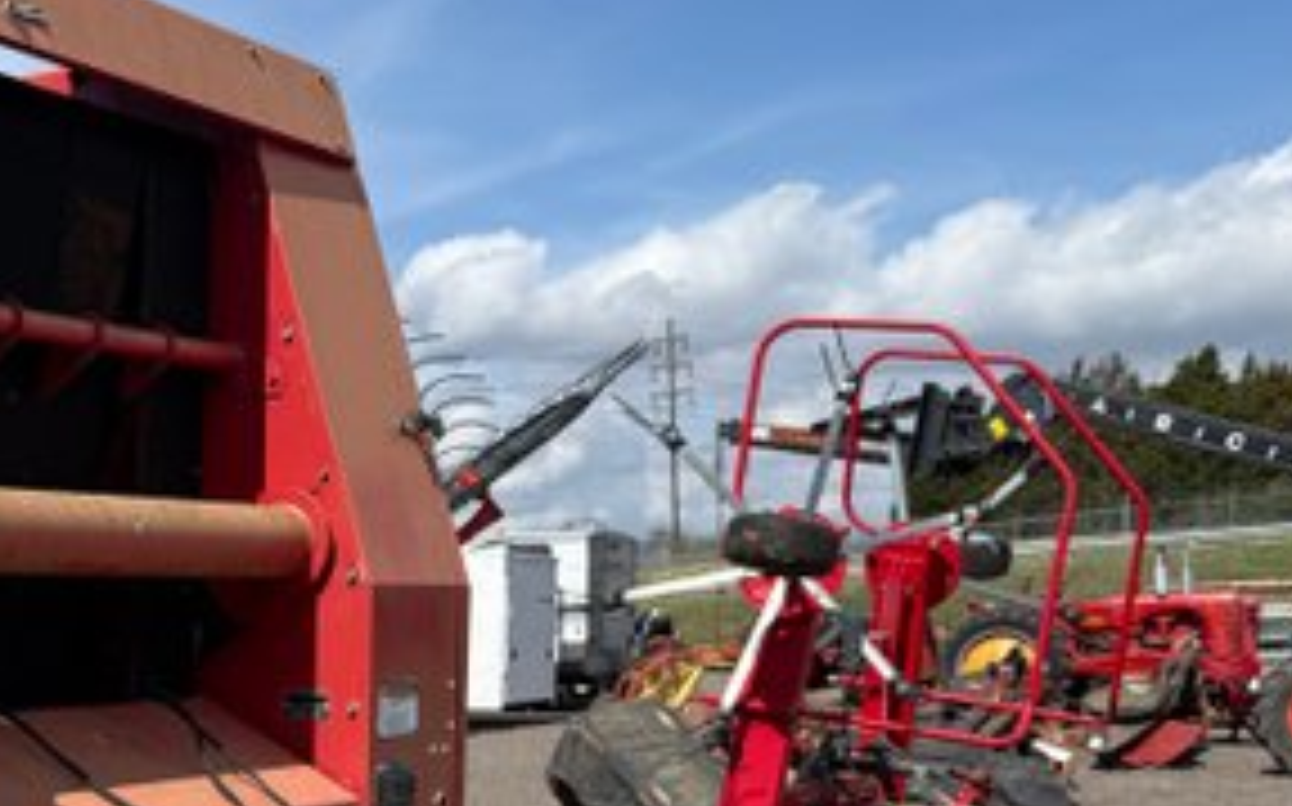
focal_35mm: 56
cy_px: 759
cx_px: 38
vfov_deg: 22.4
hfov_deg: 33.6
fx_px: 1971
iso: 80
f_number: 1.78
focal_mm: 6.76
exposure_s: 1/4405
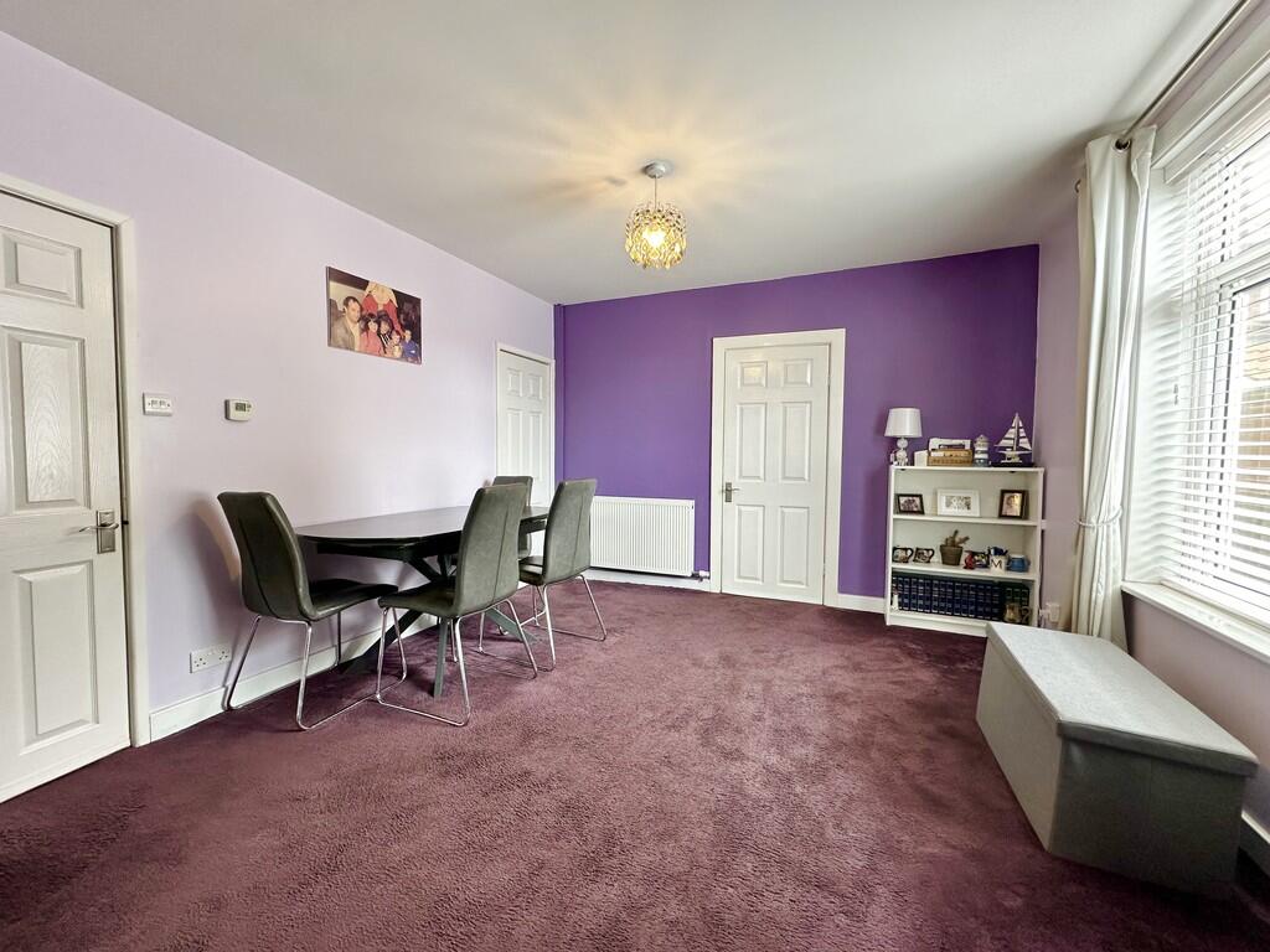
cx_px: 635
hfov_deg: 102.1
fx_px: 514
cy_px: 476
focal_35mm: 14
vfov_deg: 85.7
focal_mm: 2.22
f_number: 2.2
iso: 125
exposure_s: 1/99
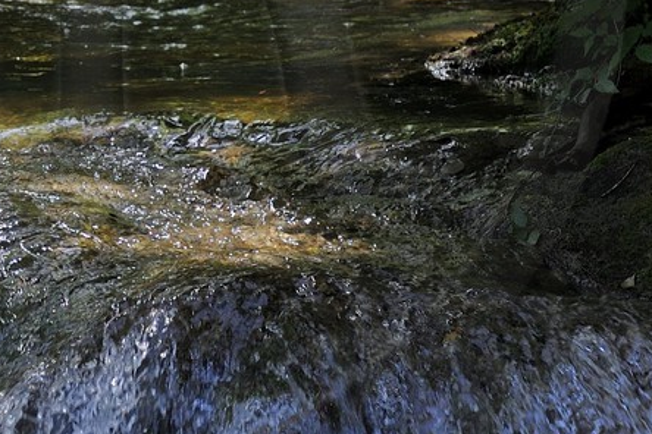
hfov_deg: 4.6
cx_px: 23
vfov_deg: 3.1
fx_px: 8149
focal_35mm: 450
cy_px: -53
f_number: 6.3
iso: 400
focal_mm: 125
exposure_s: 1/200
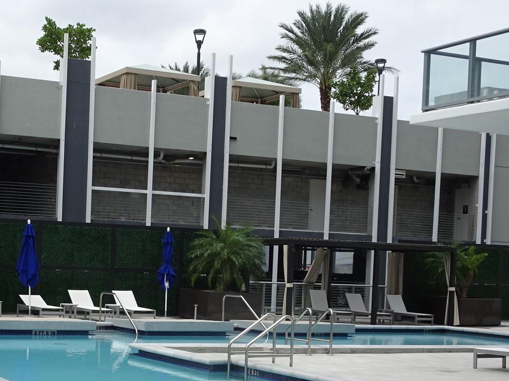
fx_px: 985
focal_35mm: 67
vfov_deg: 21.6
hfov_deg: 28.5
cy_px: 306
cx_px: 121
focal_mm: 7.05
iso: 80
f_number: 4
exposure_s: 1/640
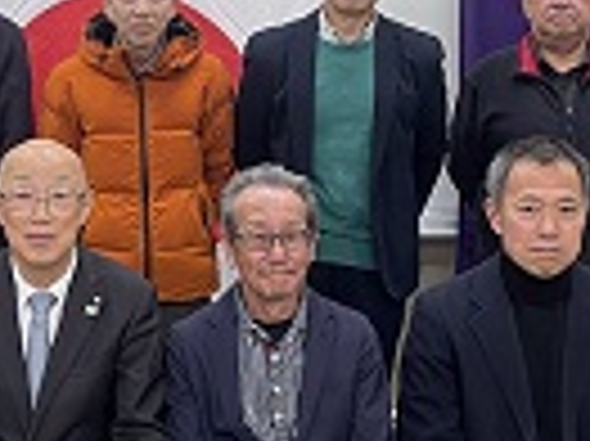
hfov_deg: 21.9
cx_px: 171
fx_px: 1516
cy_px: 209
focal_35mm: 89
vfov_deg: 16.6
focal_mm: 4.2
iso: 80
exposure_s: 1/50
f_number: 1.6
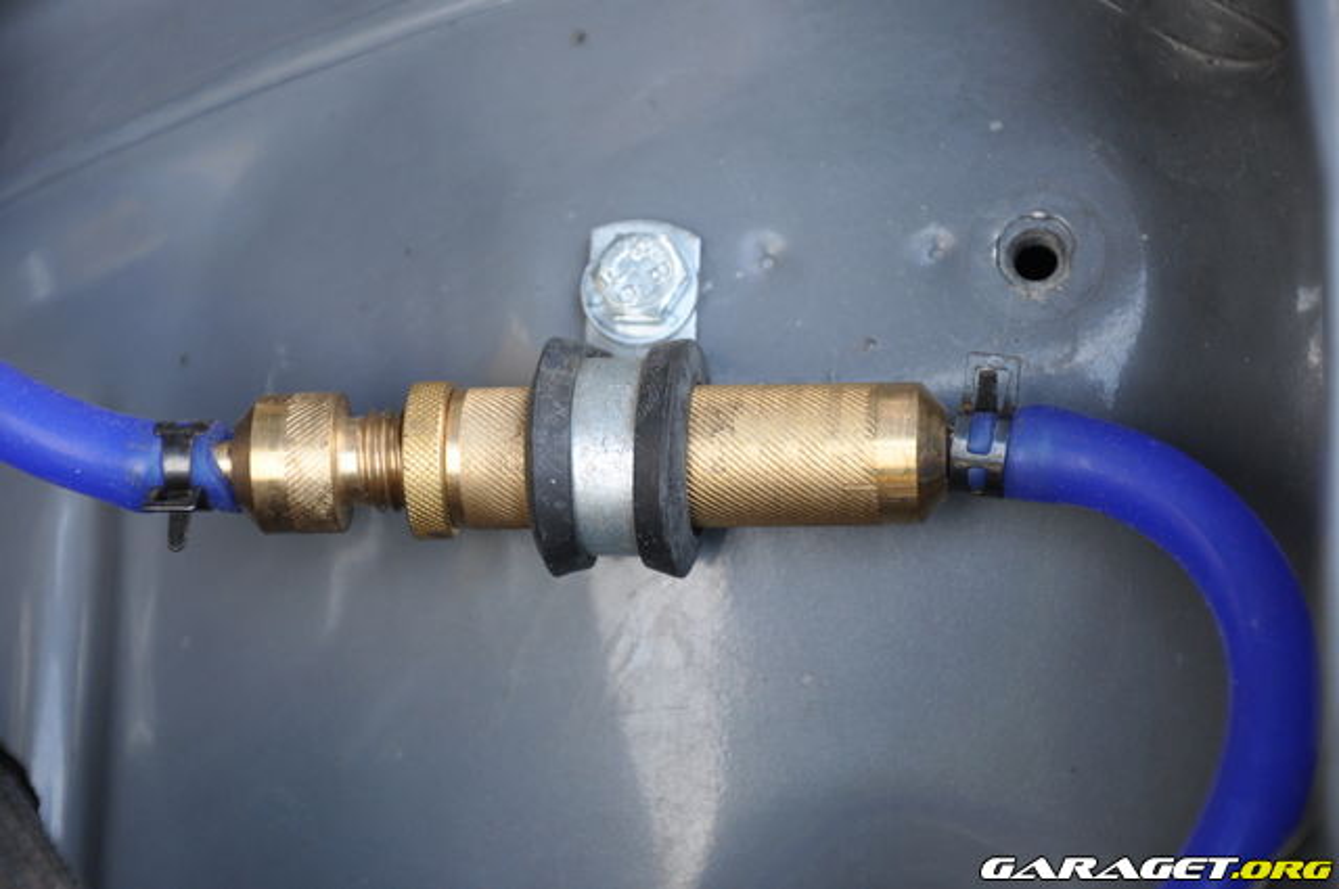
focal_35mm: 147
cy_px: 444
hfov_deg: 14.0
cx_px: 670
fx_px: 5461
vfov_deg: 9.3
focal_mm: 98
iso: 500
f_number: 5.6
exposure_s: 1/30
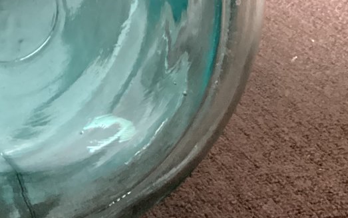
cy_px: 128
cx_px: 14
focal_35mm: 95
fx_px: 901
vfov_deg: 13.8
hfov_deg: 21.2
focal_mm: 3.3
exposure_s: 1/24
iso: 640
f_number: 2.4
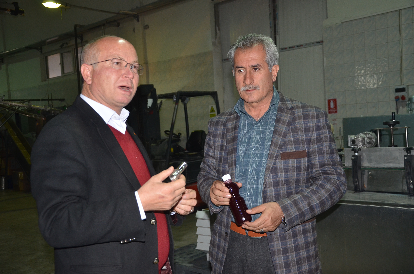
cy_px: 137
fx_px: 482
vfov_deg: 31.8
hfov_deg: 46.5
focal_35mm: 42
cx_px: 207
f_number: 5
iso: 800
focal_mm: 28
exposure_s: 1/60
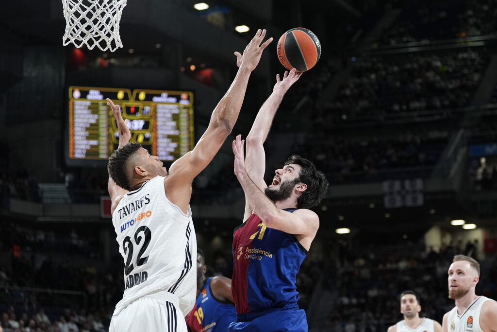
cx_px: 248
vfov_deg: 19.5
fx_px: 966
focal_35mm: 70
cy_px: 166
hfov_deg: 28.8
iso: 2000
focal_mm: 70
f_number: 2.8
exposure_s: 1/1600
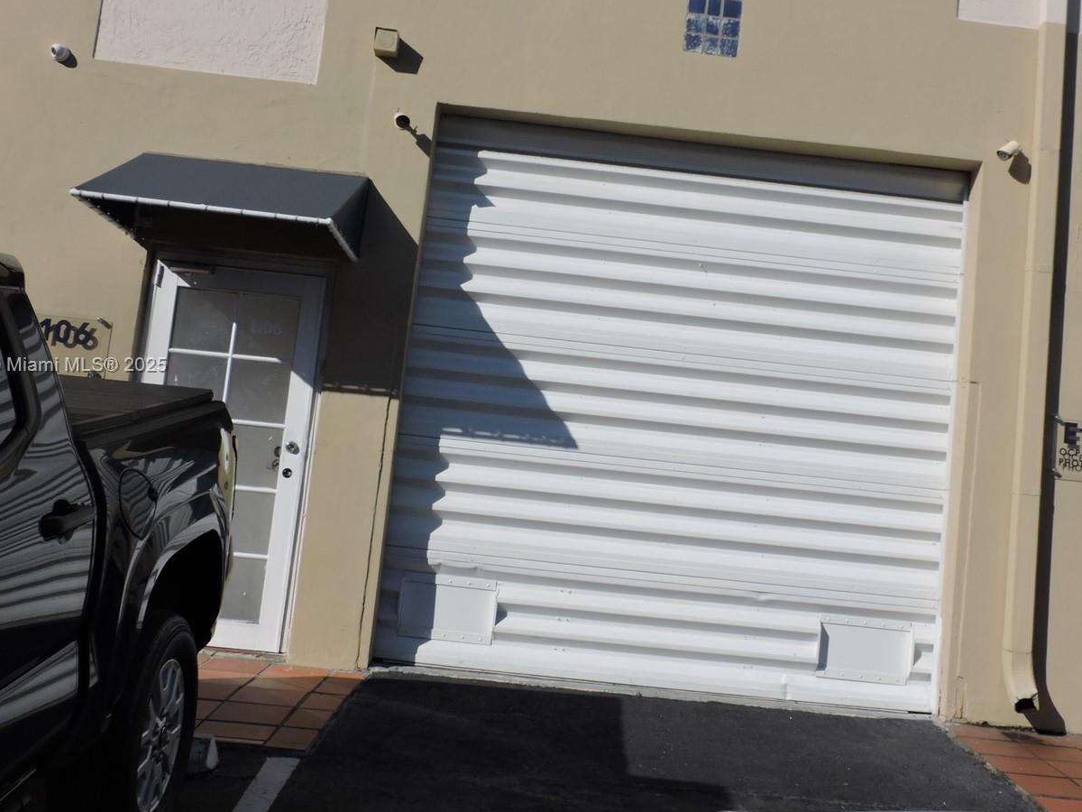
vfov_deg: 35.9
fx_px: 1250
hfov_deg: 46.7
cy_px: 366
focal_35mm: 40
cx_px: 600
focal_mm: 5.4
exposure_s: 1/1250
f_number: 4.4
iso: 100
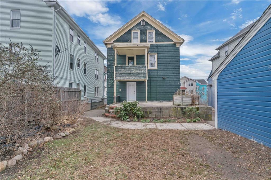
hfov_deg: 93.3
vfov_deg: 70.4
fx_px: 128
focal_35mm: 17
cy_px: 90
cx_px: 136
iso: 400
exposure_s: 1/25
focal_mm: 17
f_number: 11
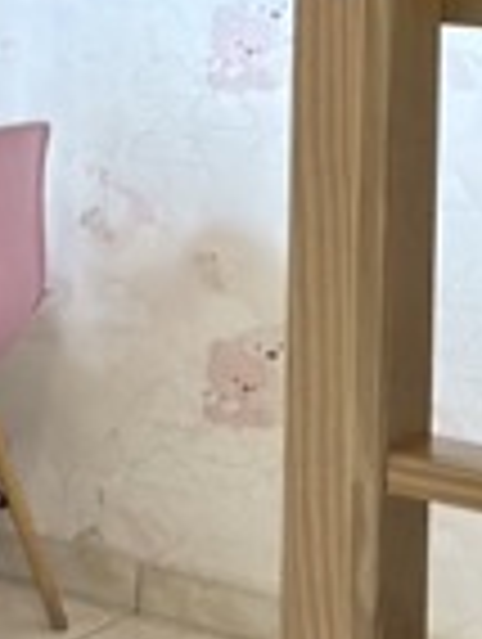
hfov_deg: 11.5
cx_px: -113
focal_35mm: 126
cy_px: -112
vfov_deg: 15.1
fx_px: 2332
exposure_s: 1/30
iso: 250
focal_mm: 2.22
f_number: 2.2
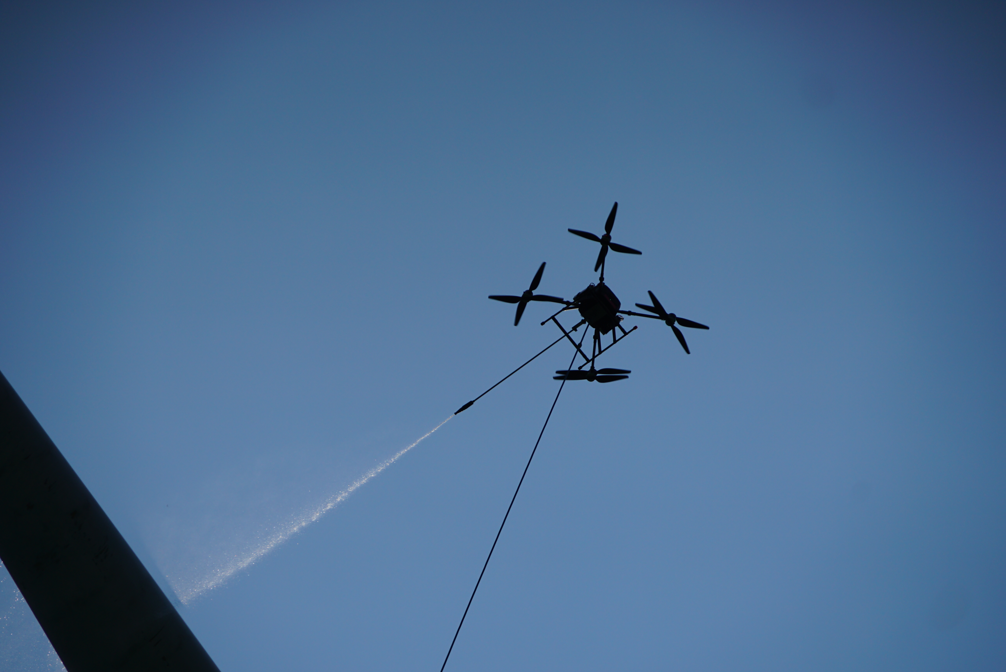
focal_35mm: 243
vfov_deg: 5.7
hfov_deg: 8.5
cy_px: 336
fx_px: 6792
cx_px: 503
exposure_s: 1/8000
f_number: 6.3
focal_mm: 162
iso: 200
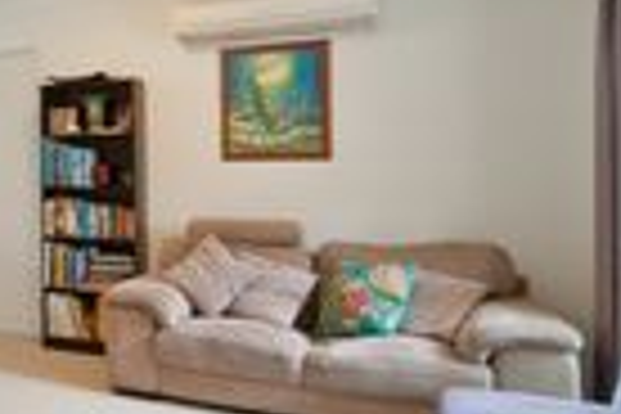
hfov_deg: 37.0
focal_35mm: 41
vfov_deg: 32.4
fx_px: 707
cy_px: 146
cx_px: -112
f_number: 22
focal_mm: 12
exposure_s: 4
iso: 200
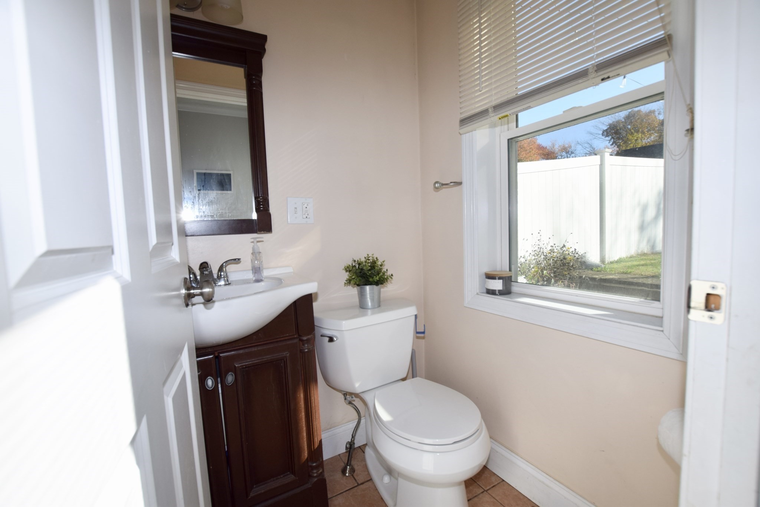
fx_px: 317
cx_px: 380
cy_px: 254
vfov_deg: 77.3
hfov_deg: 100.4
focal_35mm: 15
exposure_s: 1/250
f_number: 8
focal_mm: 10
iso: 220
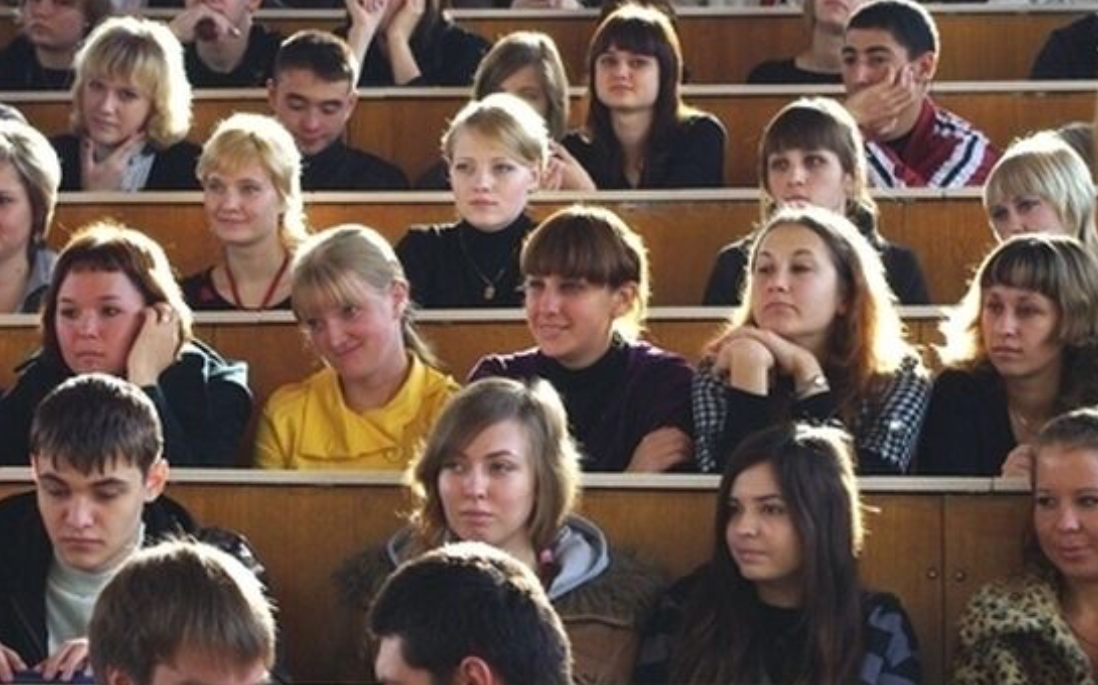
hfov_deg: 17.0
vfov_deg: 10.6
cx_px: 621
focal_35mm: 123
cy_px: 327
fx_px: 3679
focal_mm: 55
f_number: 5.6
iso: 800
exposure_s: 1/180
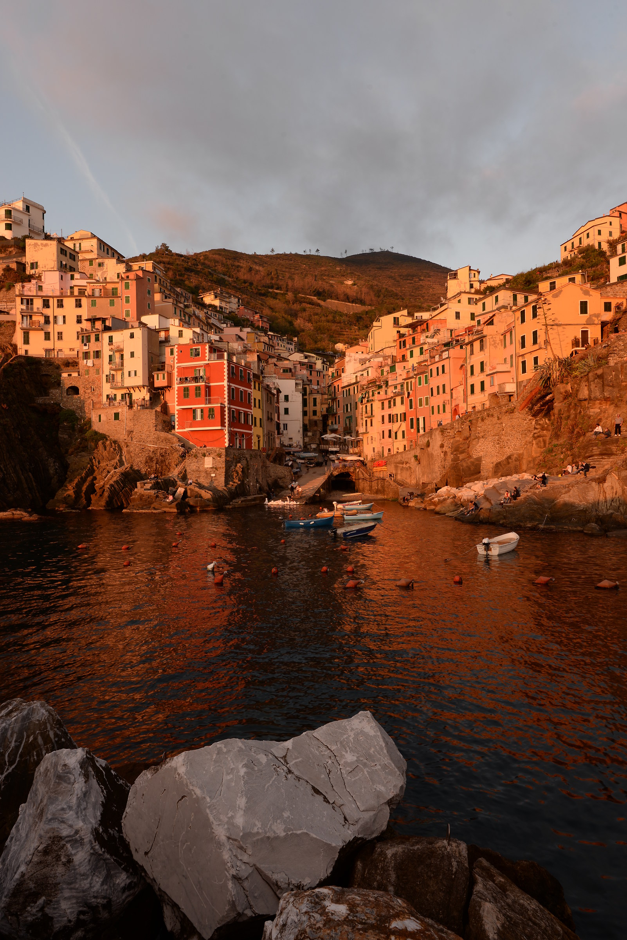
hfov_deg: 55.1
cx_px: 314
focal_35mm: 23
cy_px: 470
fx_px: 600
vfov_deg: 76.1
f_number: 11
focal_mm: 23
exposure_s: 1/20
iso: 100
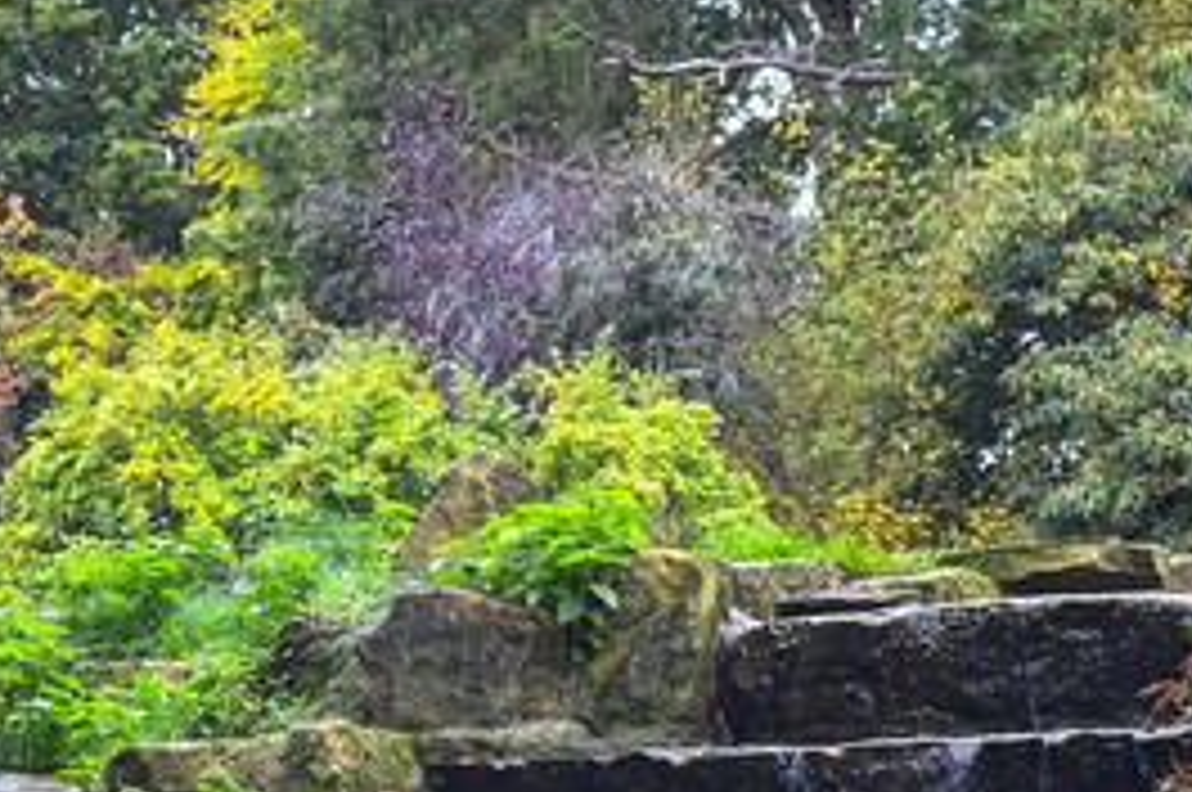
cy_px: 1438
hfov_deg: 10.6
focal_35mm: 193
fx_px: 6383
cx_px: 126
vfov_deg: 6.9
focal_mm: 50
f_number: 8
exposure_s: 1/40
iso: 400
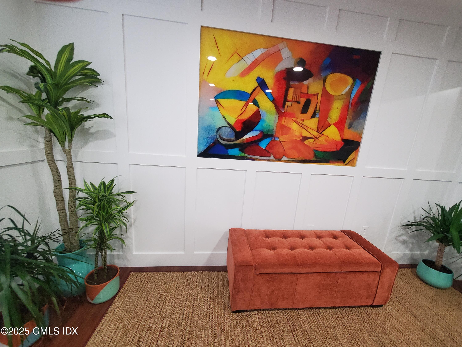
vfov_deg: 89.9
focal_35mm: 13
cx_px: 231
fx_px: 174
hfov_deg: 106.2
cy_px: 174
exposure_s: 1/60
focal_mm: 1.8
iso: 640
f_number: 2.2
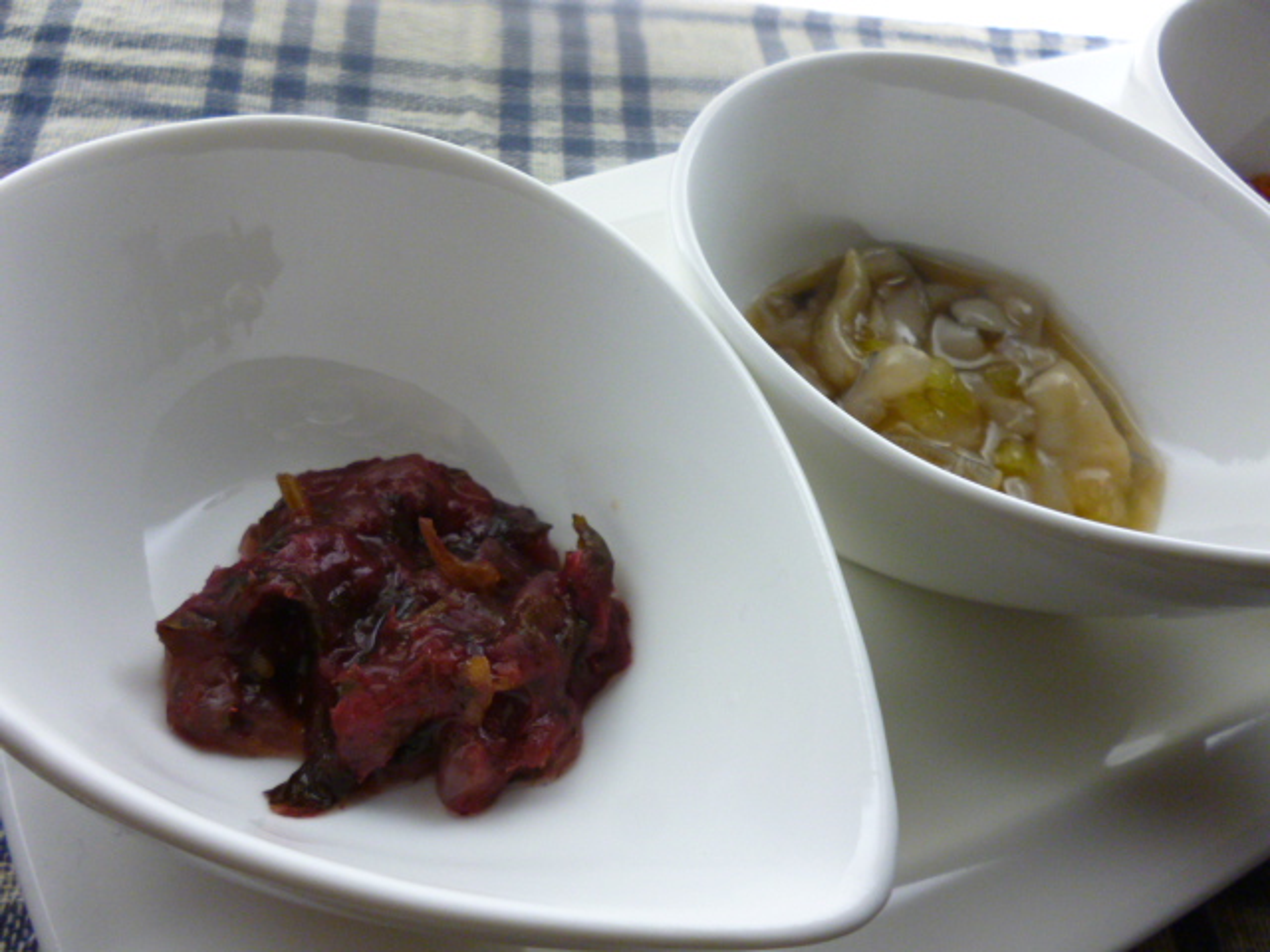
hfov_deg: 63.4
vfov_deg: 49.7
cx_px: 635
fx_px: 1027
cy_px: 476
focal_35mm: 28
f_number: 3.1
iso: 320
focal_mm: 5
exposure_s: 1/60
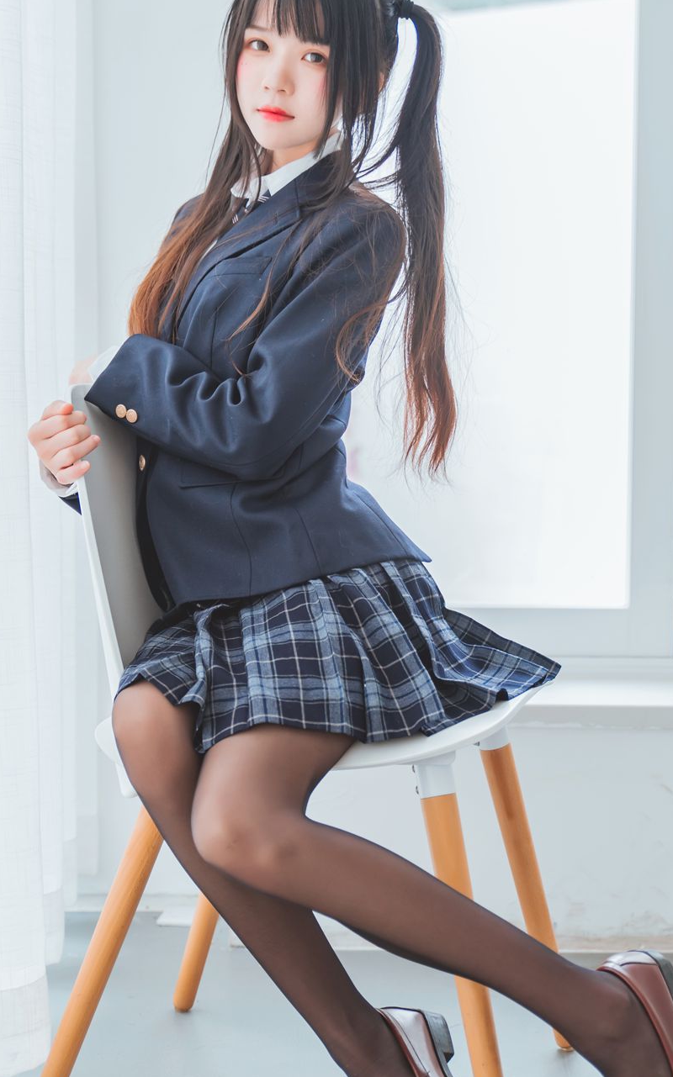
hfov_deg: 20.6
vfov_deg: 32.5
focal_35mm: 63
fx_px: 1850
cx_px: 333
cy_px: 512
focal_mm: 44
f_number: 2.8
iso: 500
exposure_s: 1/160
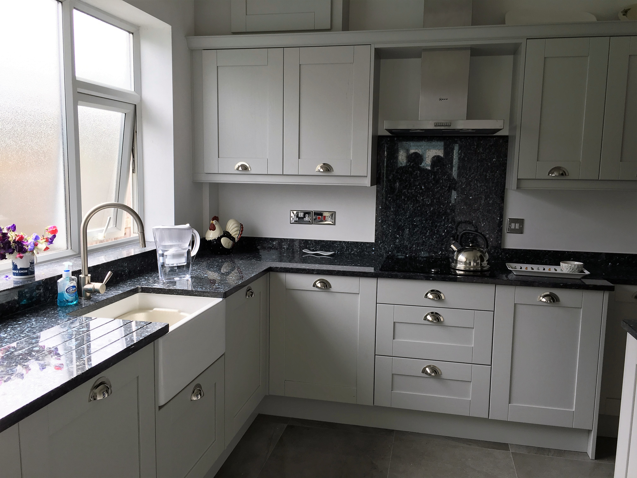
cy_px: 239
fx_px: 534
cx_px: 318
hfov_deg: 61.7
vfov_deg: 48.2
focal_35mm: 29
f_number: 2.2
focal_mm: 4.15
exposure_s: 1/118
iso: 25
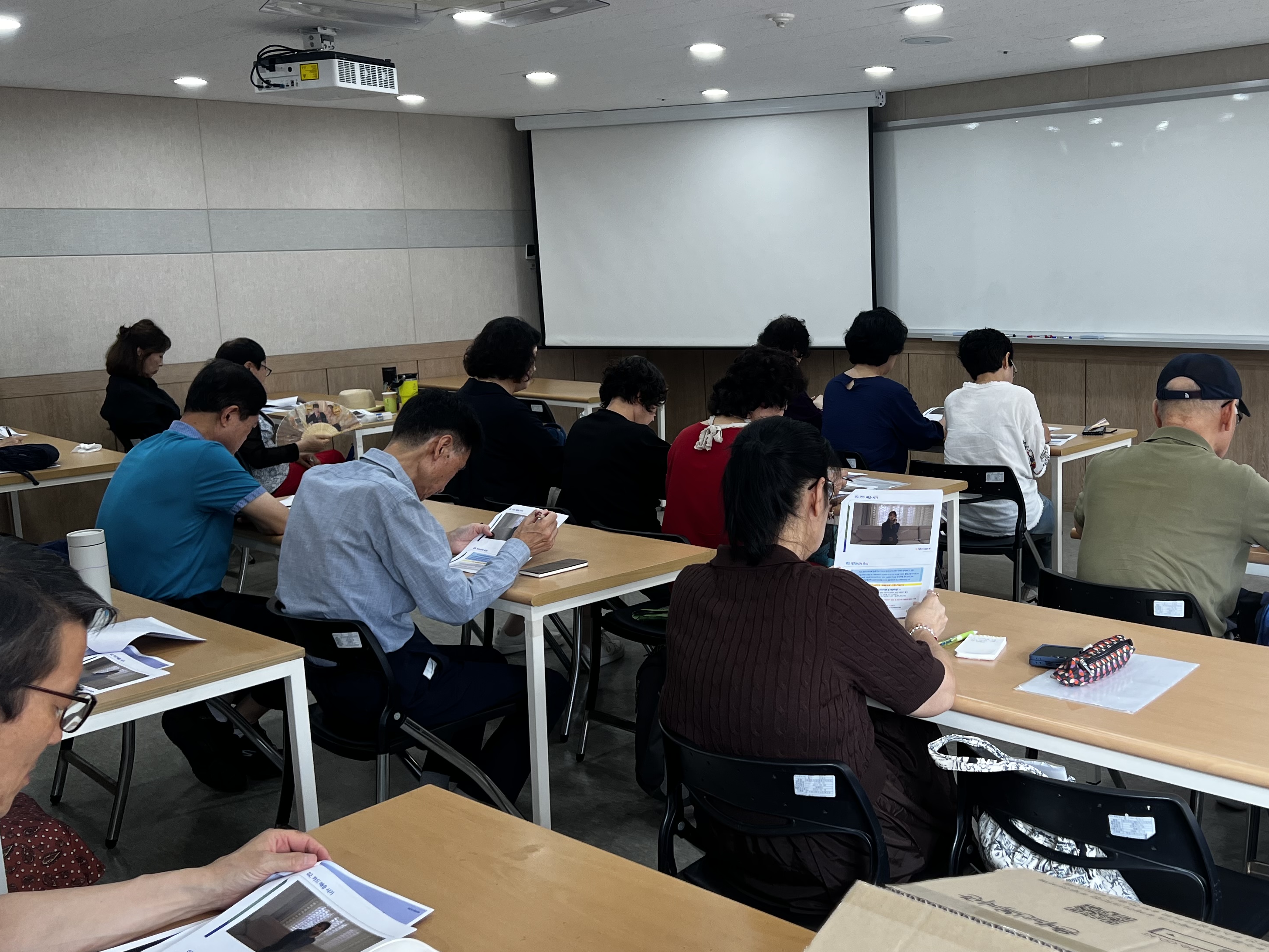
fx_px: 1320
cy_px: 450
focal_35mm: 36
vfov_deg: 39.6
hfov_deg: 50.6
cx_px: 821
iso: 50
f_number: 1.5
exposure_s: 1/120
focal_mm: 5.7
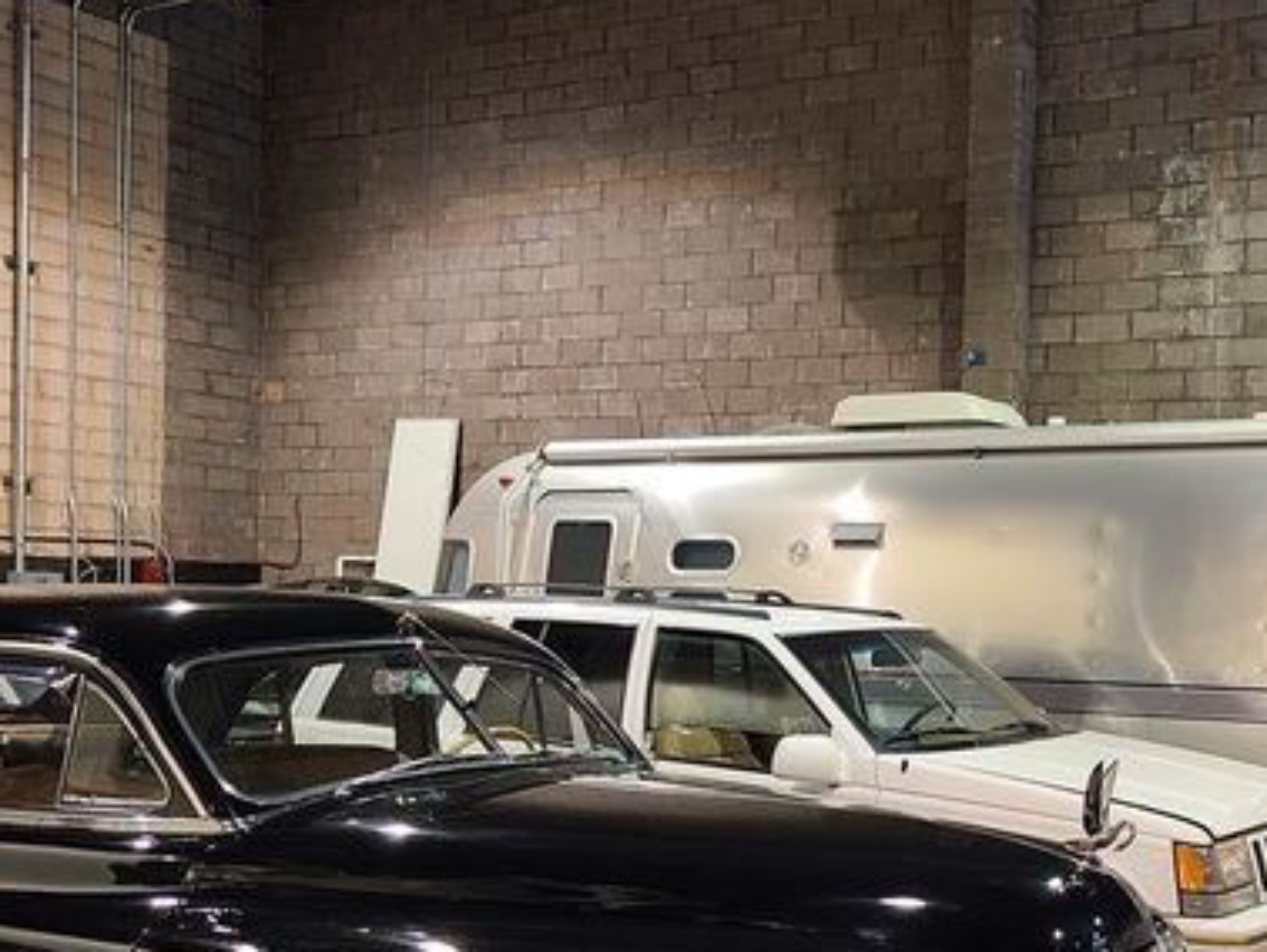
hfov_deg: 40.9
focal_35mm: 44
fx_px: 1611
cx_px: 1036
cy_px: 634
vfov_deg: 32.6
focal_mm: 5.4
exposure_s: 1/59
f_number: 1.8
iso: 160
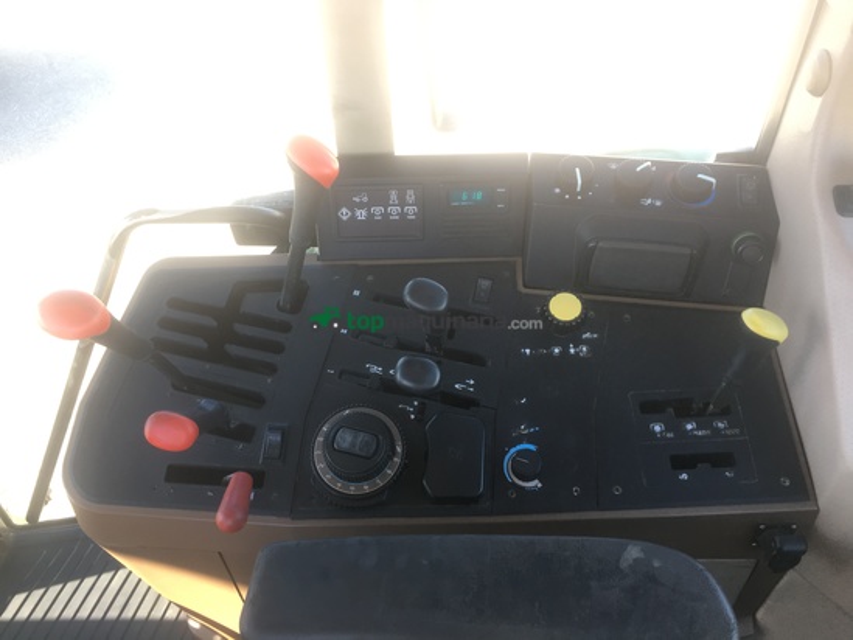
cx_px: 426
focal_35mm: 29
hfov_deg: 61.6
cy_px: 320
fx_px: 715
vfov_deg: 48.2
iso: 40
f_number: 2.2
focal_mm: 4.15
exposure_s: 1/100
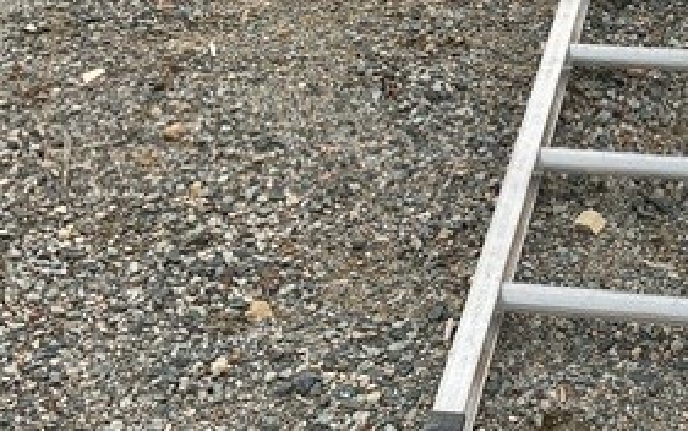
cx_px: 622
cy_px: 93
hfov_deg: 28.2
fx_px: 1313
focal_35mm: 70
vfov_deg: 18.5
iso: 16
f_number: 1.8
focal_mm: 3
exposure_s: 1/1221
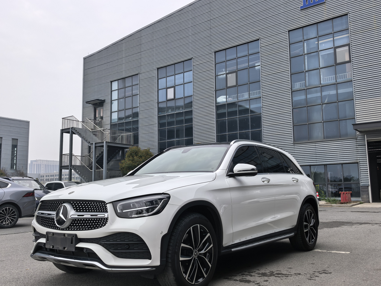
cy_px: 142
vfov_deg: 42.9
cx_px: 187
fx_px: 363
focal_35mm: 33
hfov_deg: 55.3
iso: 50
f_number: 2
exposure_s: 1/377
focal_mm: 6.98
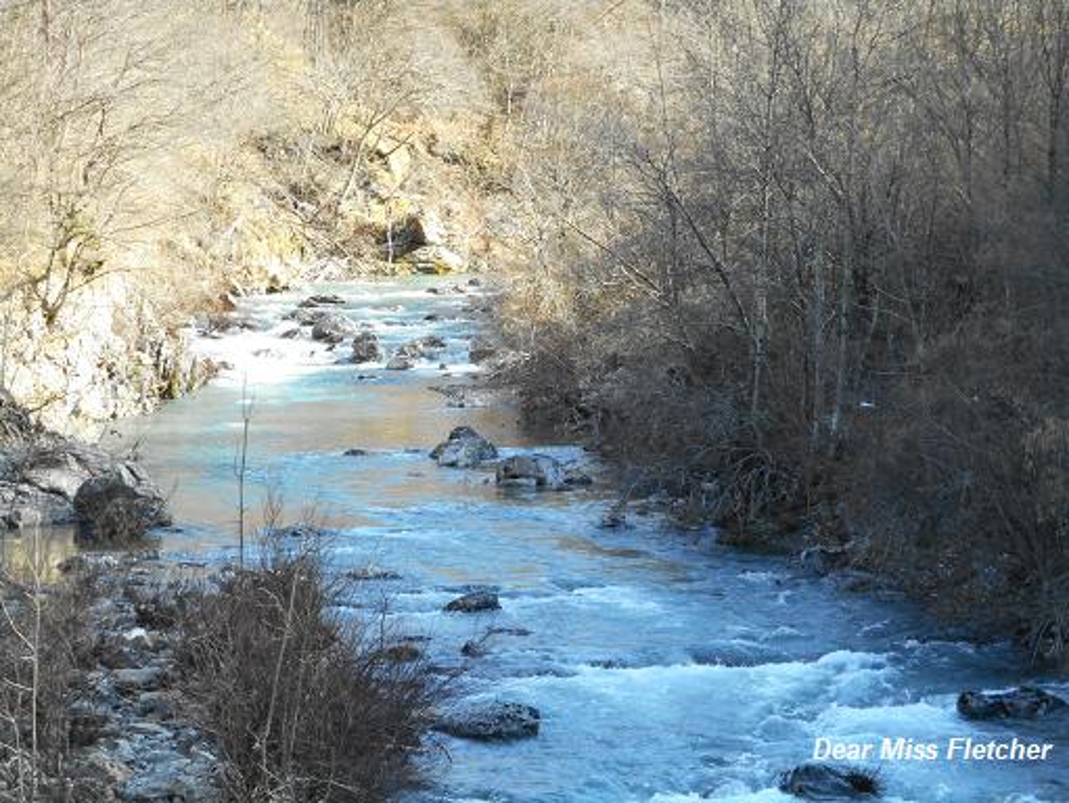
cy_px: 402
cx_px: 534
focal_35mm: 134
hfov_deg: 14.7
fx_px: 4141
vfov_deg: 11.1
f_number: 6.1
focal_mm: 23.9
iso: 160
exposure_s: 1/60
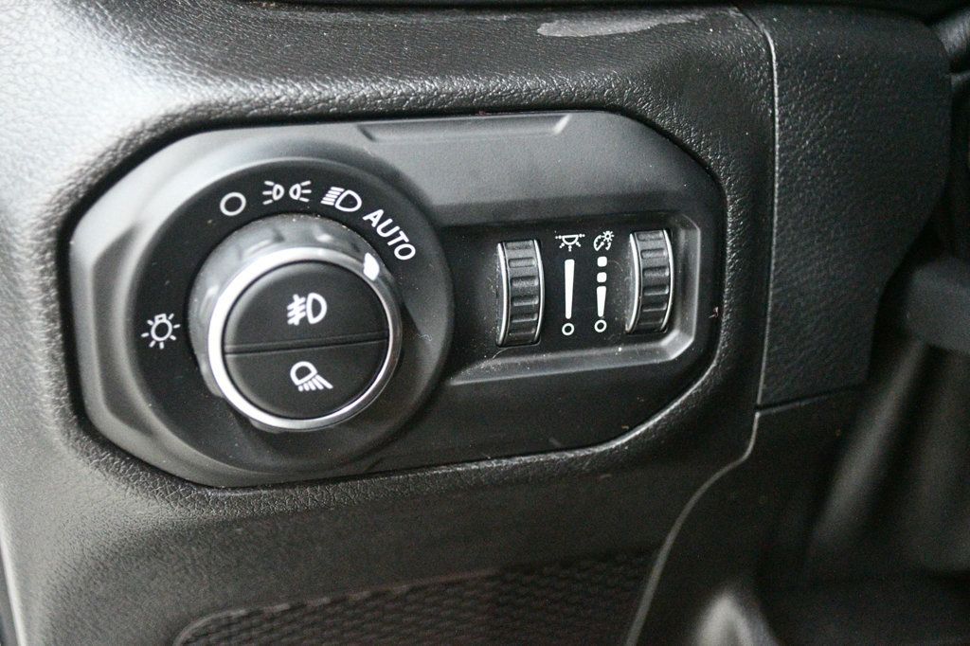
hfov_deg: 38.9
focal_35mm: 51
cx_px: 485
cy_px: 323
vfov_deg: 26.5
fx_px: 1374
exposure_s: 1/40
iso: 12800
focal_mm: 34
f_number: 5
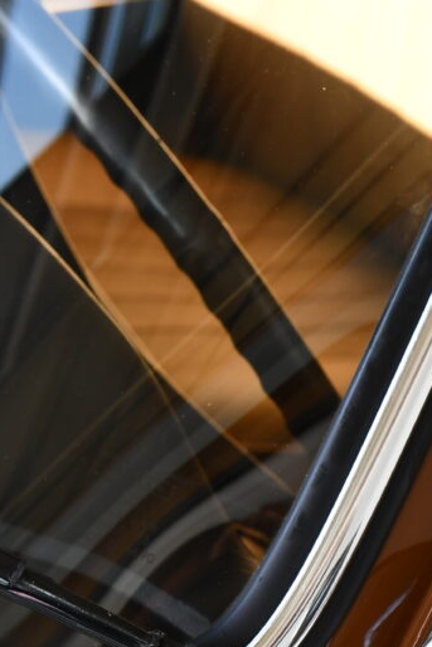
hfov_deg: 8.1
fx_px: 3022
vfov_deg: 12.1
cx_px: 480
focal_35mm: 168
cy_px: 636
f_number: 7.1
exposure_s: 1/200
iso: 500
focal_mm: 50
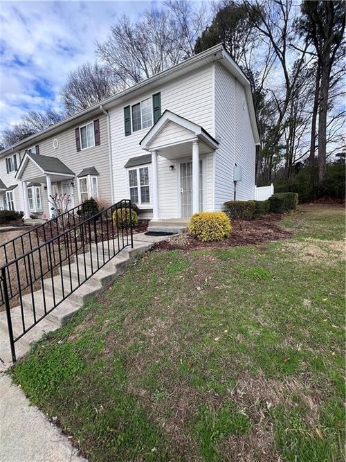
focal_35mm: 13
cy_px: 231
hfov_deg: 89.9
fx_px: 173
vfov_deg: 106.2
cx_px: 173
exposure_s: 1/960
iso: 32
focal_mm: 1.57
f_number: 1.8
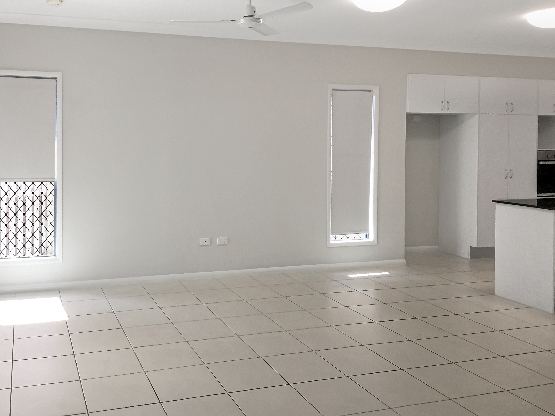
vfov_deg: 45.4
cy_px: 208
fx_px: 497
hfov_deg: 58.4
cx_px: 278
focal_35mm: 31
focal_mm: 3.3
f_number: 2.4
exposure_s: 1/100
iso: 40
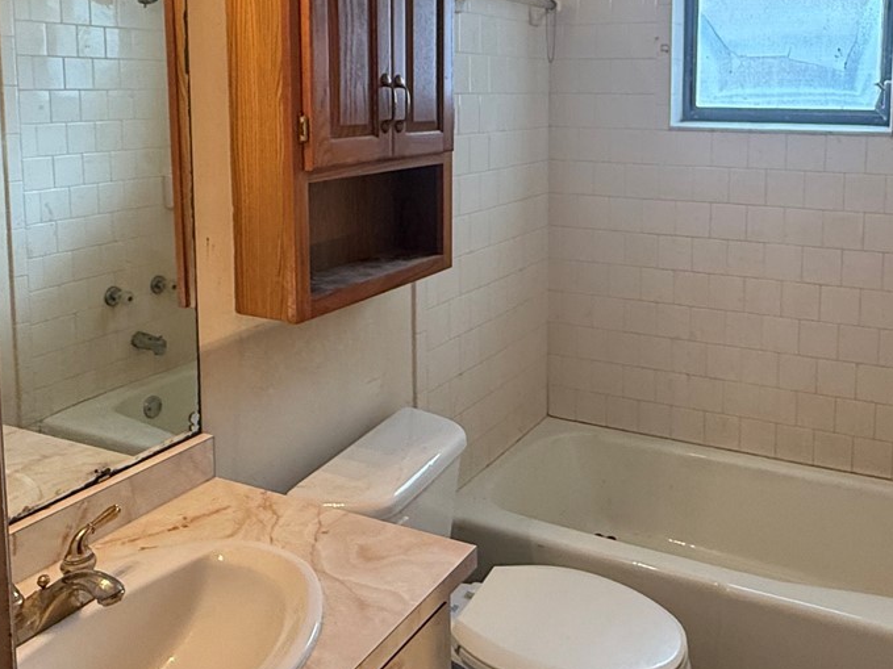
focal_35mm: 33
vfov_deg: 41.7
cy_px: 172
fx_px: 851
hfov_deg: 54.8
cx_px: 548
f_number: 2.2
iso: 200
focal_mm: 2.22
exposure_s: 1/120
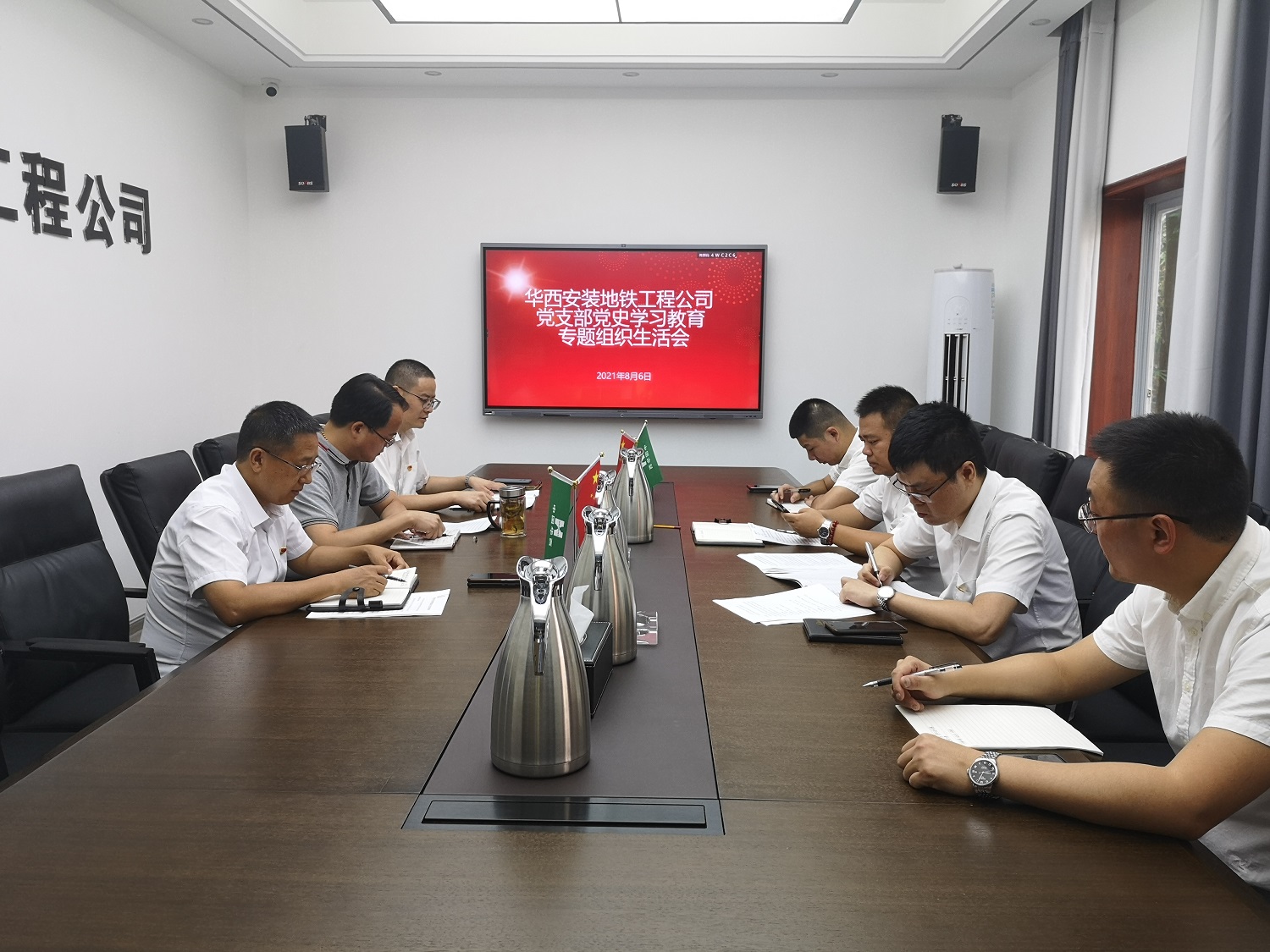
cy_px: 476
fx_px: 991
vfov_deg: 51.4
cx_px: 635
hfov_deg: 65.3
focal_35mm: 27
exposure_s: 1/50
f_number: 1.8
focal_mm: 5.58
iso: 50
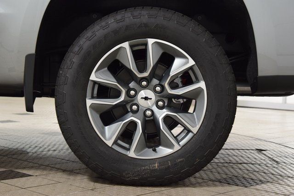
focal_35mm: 68
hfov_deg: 29.9
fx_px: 551
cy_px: 98
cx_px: 147
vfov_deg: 20.2
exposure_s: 1/60
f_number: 4.5
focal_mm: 45
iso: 1600
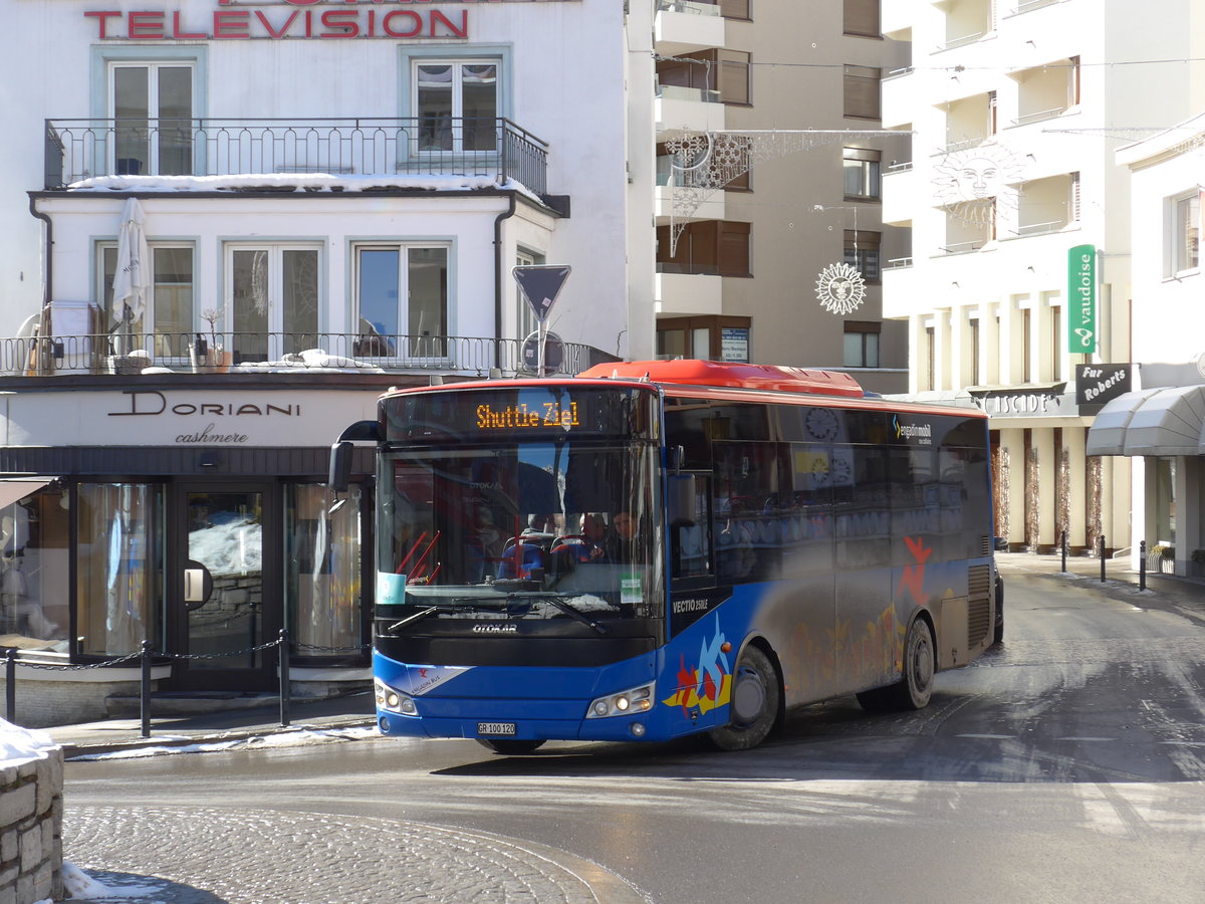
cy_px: 452
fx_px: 2576
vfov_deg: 19.9
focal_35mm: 74
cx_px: 602
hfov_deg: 26.3
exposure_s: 1/250
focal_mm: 15
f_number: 4.2
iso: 80
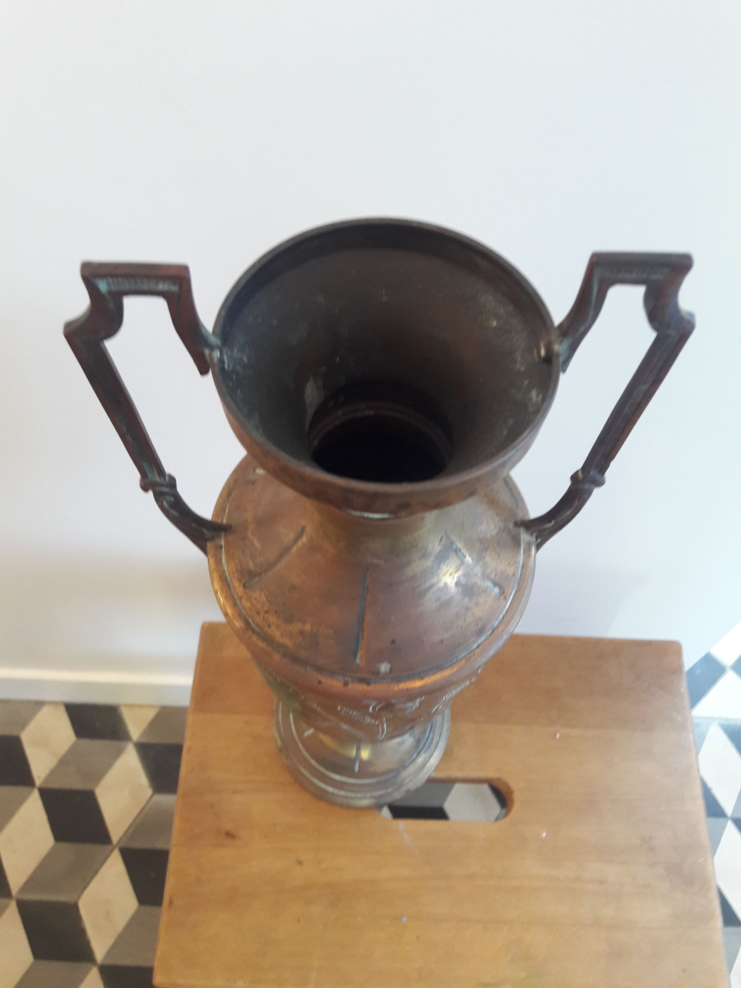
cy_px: 494
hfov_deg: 49.7
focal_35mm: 28
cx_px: 370
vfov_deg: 63.4
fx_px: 799
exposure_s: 1/33
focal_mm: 3.7
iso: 160
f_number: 1.9
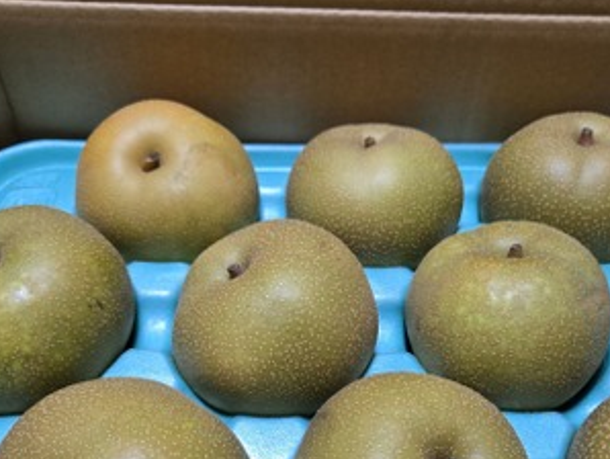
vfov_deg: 38.1
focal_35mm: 37
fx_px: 653
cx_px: 317
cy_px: 324
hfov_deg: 50.1
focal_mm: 5.4
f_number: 1.8
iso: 160
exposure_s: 1/60
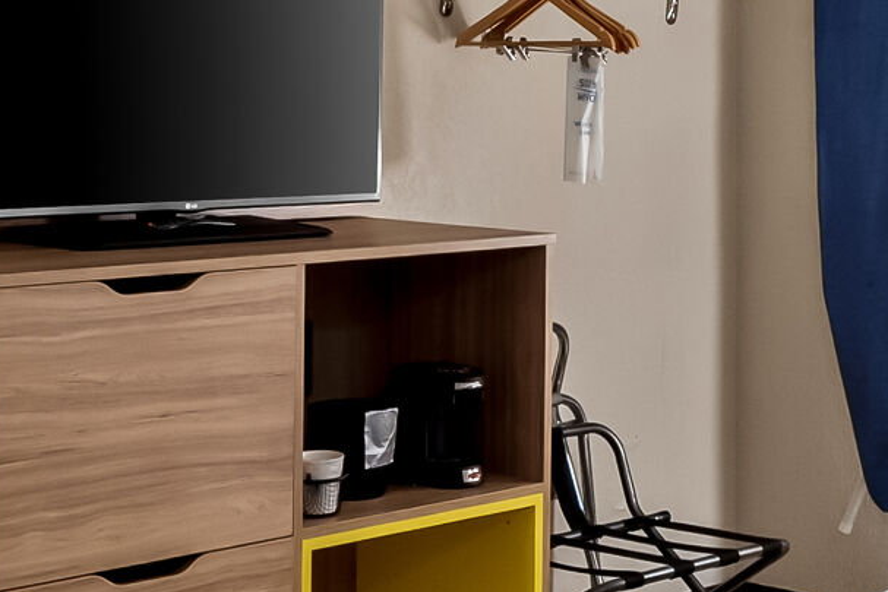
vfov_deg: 16.1
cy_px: 70
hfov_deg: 23.5
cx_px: 824
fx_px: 2072
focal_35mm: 84
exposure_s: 2
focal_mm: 8
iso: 200
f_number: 7.1
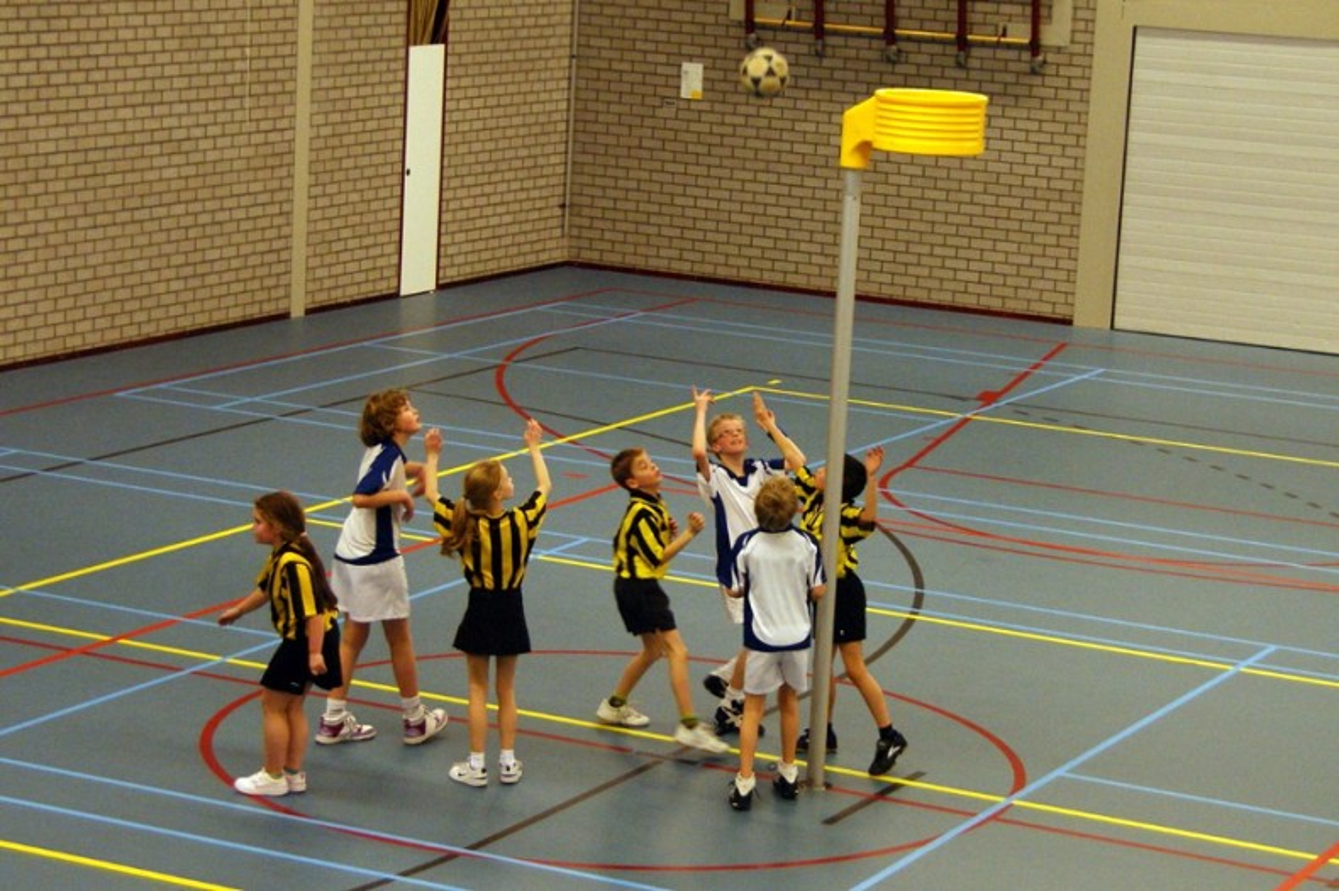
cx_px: 670
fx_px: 1952
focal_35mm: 52
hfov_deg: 37.9
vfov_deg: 25.7
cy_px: 446
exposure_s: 1/100
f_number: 4.5
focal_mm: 35
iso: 800
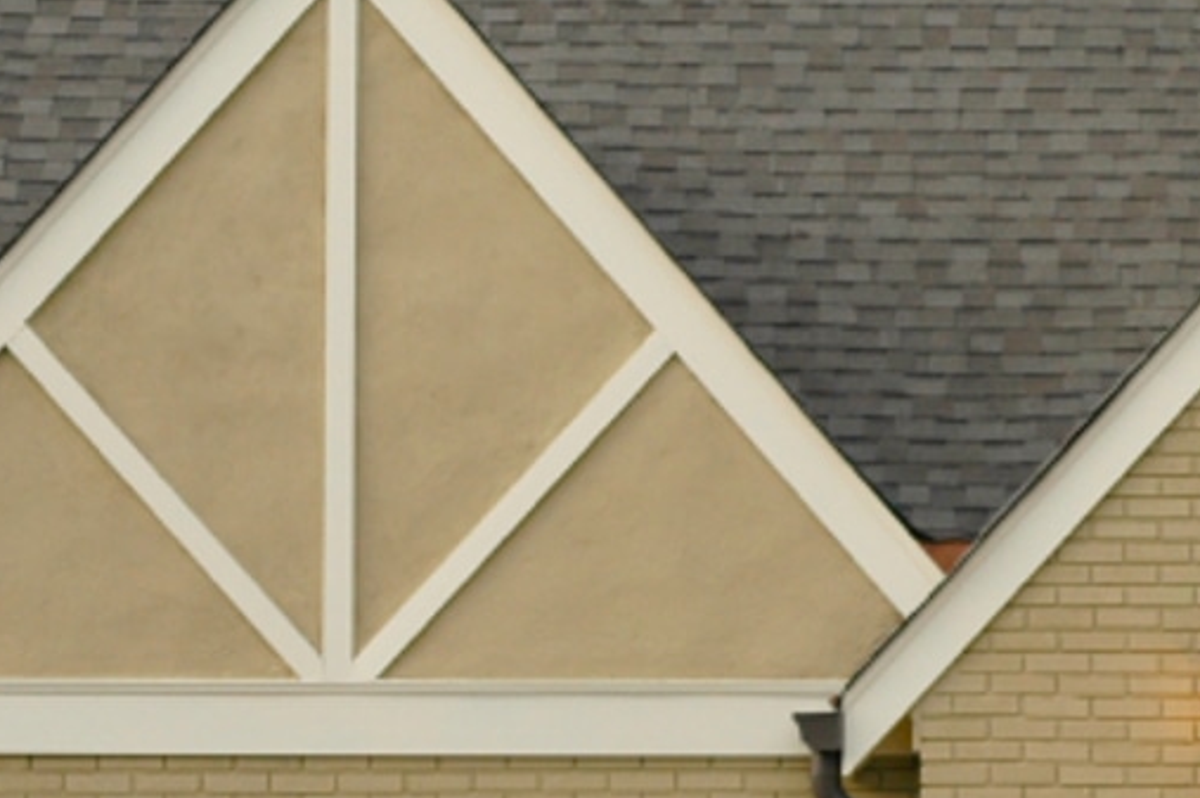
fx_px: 5628
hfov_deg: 12.0
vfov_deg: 8.1
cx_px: 1179
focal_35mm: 169
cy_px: 663
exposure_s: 1/200
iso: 200
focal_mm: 38
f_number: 7.1
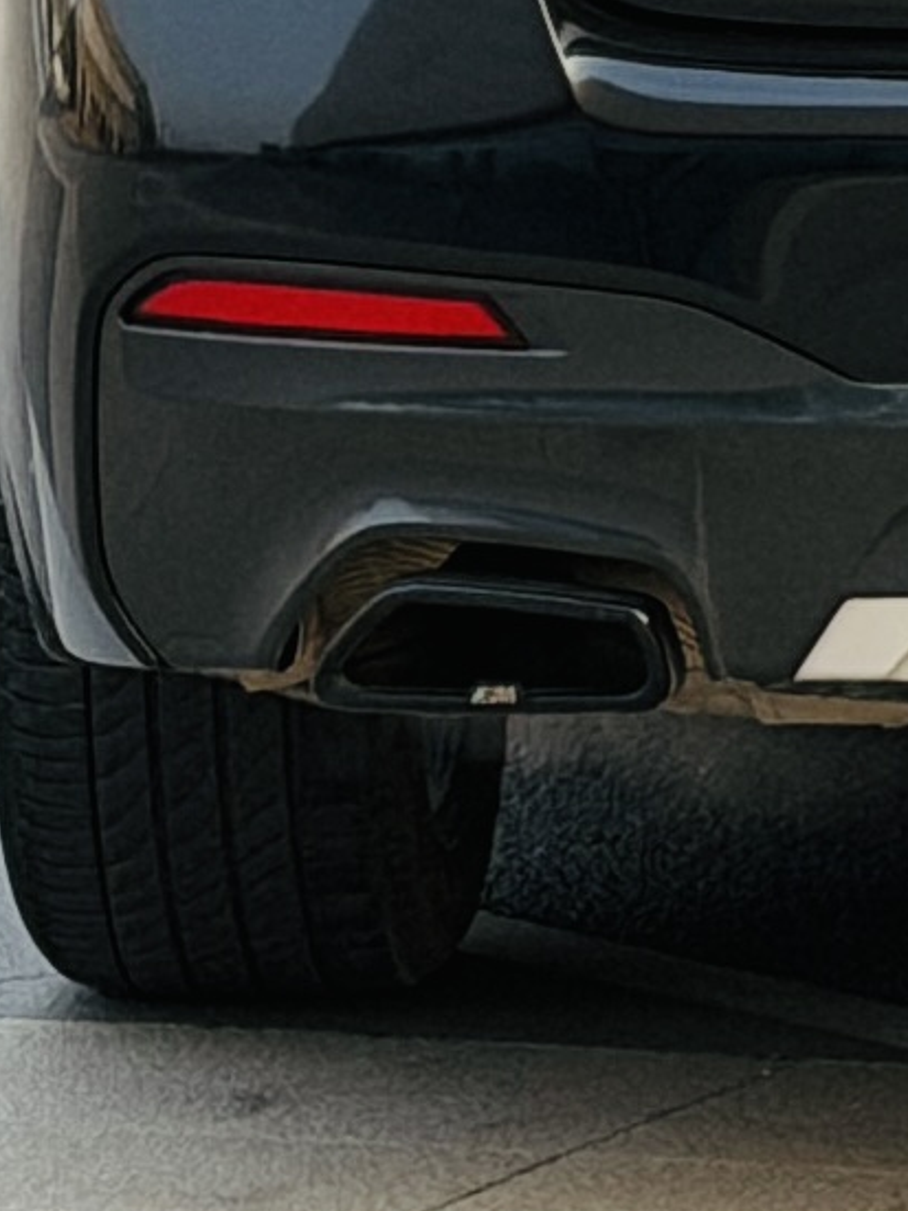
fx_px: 6228
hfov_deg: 8.1
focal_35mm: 178
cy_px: -413
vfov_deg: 10.8
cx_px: 1616
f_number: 1.78
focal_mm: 6.76
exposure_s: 1/885
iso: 80
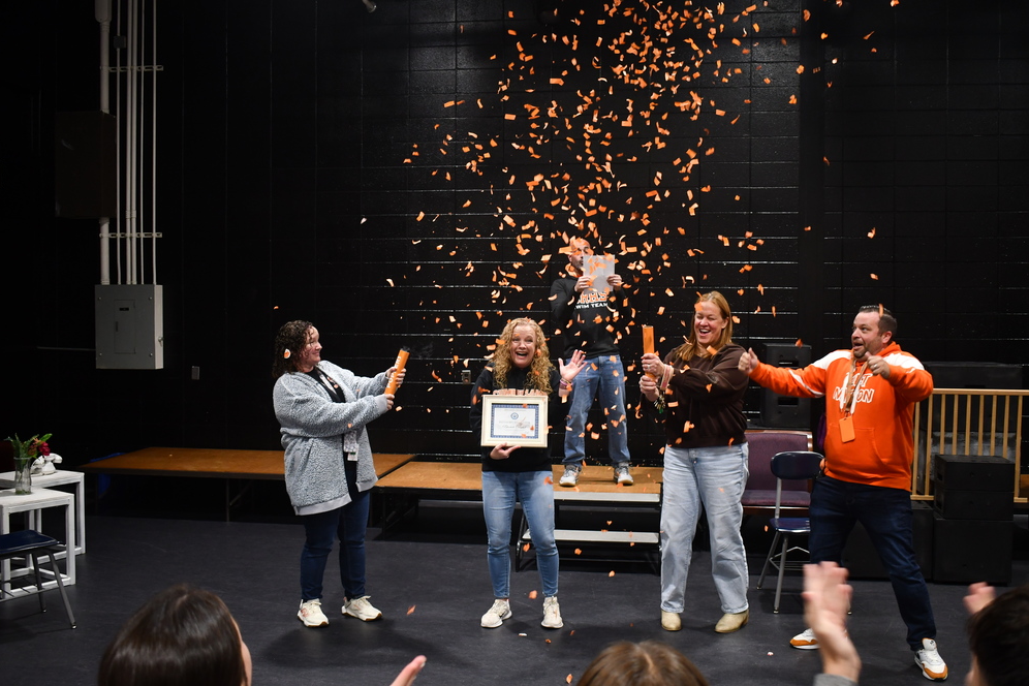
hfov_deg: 51.9
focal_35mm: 37
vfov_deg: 35.9
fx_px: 1058
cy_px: 336
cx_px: 526
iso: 900
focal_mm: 24
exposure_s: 1/125
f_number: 4
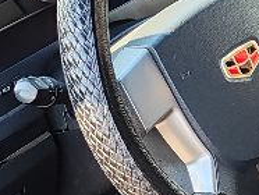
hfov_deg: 12.3
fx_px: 1184
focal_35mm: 158
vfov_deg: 9.4
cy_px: 192
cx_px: 266
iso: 50
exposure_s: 1/334
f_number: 1.8
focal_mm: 5.4
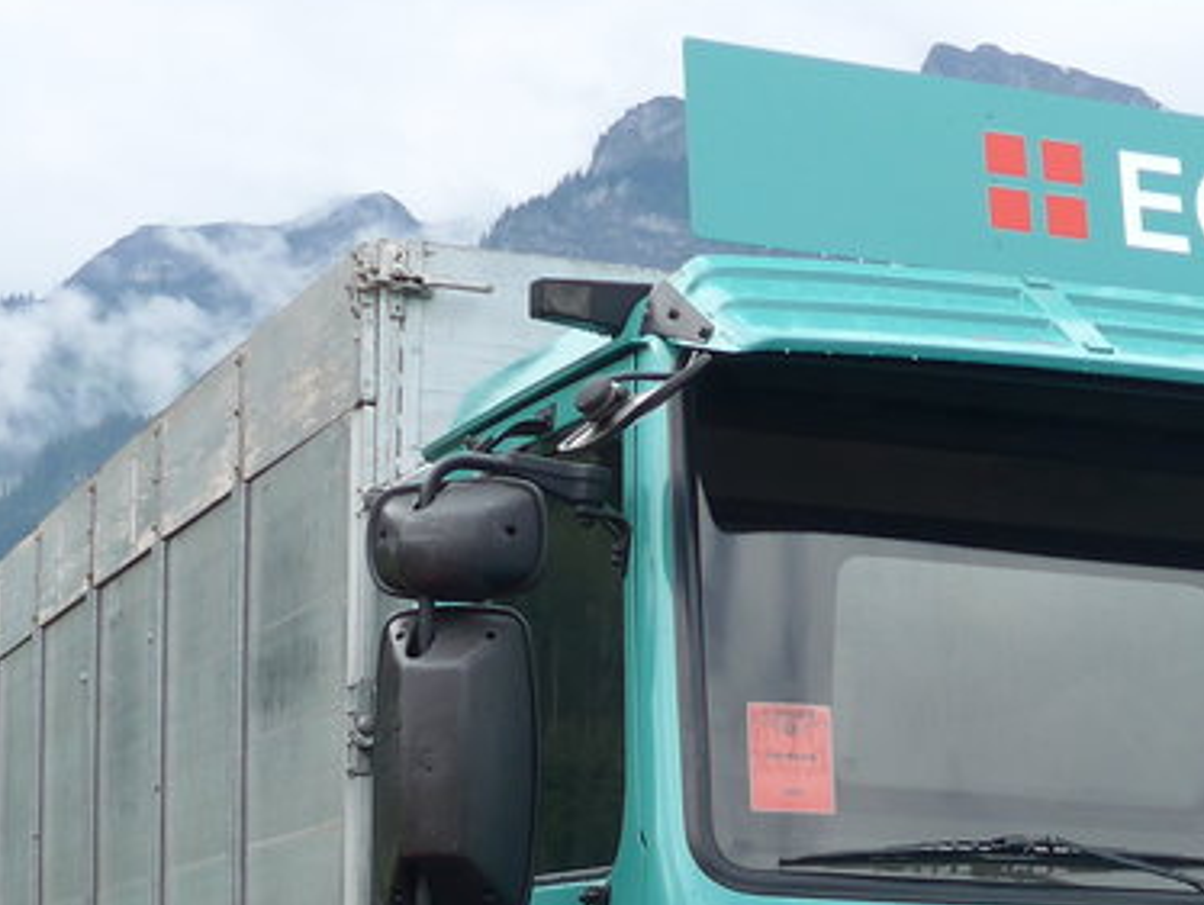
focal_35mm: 109
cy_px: 1198
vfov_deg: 13.1
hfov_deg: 17.6
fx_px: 3794
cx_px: 1204
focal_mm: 7
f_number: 2.8
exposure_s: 1/400
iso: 80
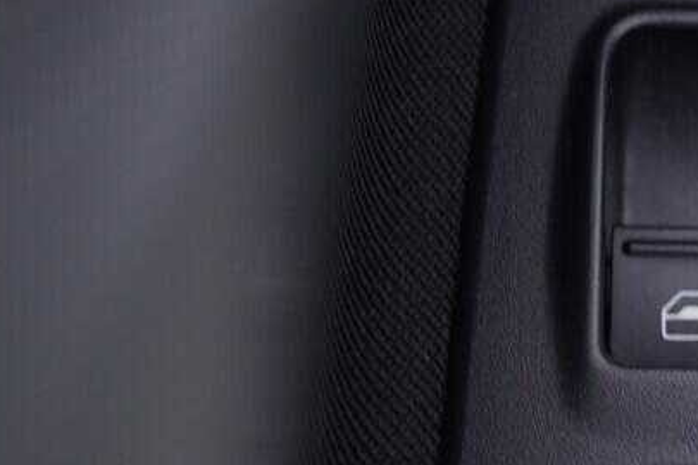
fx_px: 1764
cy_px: 573
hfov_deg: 20.7
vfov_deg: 14.5
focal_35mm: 91
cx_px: 862
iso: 125
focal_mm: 24
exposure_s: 1/60
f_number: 3.5
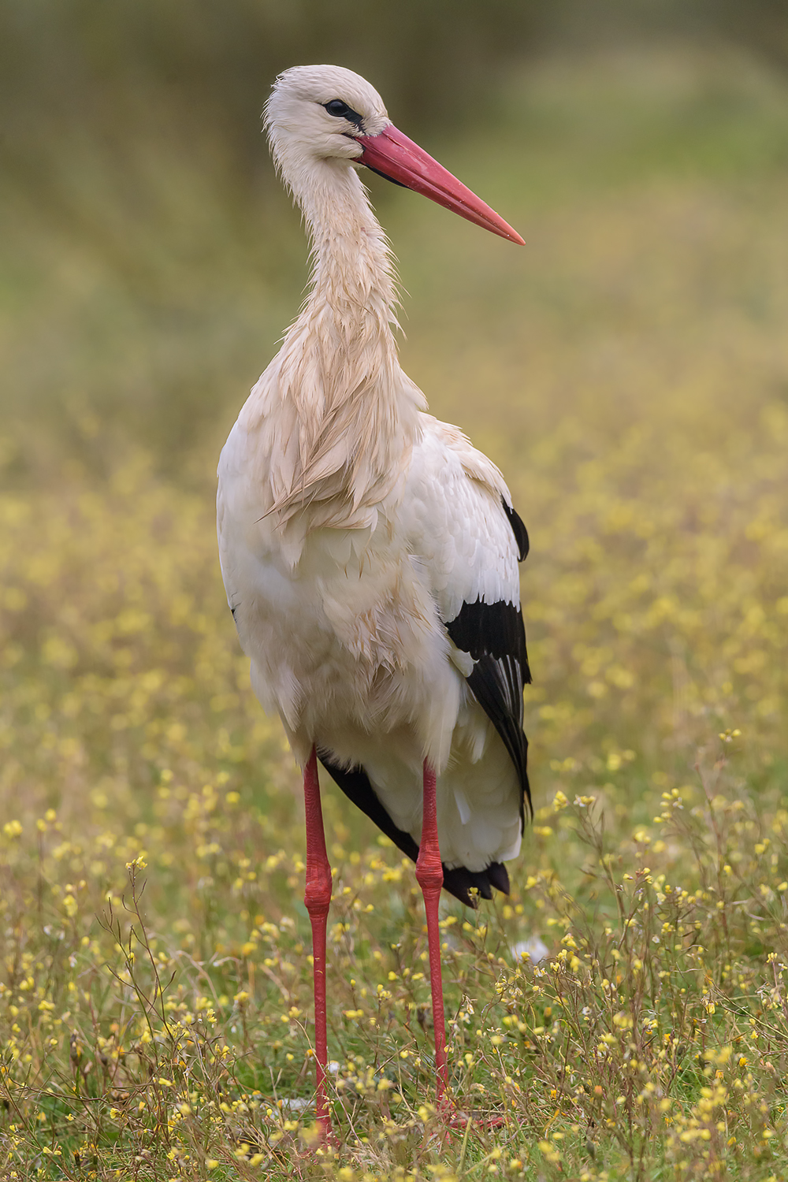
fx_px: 14774
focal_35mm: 450
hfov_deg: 3.1
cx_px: 394
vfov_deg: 4.6
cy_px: 591
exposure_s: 1/400
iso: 1400
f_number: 7.1
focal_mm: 450
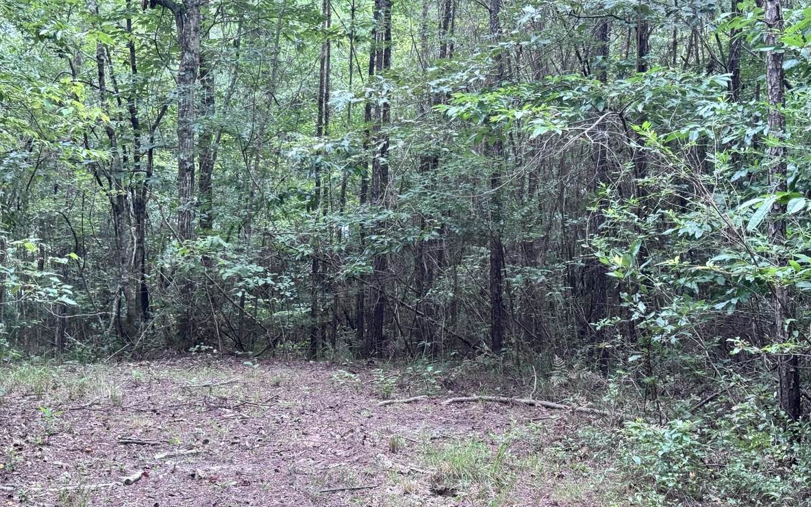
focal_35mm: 55
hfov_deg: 36.9
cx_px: 380
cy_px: 264
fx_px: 1216
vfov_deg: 23.6
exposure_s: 1/222
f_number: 1.78
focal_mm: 6.76
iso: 64
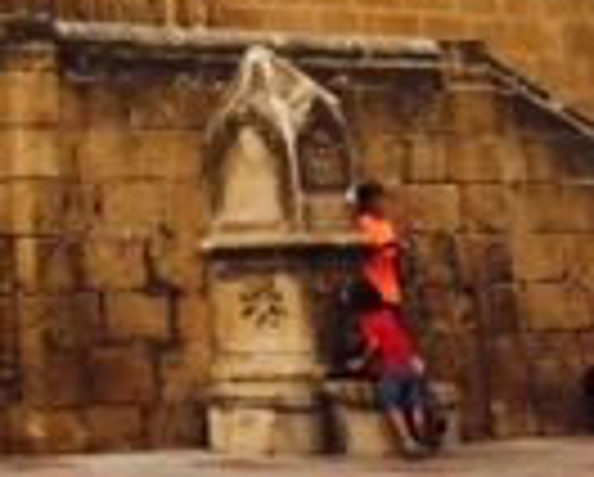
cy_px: -572
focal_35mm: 137
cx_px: -338
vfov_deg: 10.2
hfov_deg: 13.2
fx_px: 2412
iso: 32
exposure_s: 1/1368
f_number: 2.2
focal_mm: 4.15
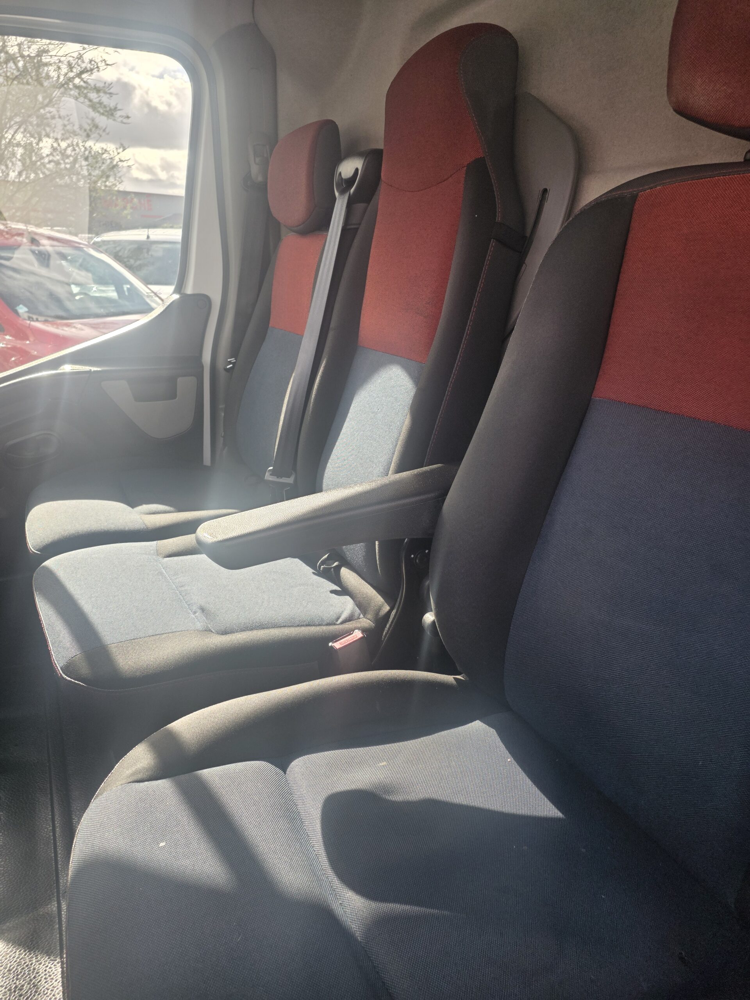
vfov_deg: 73.9
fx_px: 664
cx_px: 375
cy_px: 500
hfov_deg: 58.9
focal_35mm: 23
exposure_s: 1/359
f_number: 1.7
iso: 32
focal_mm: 6.25
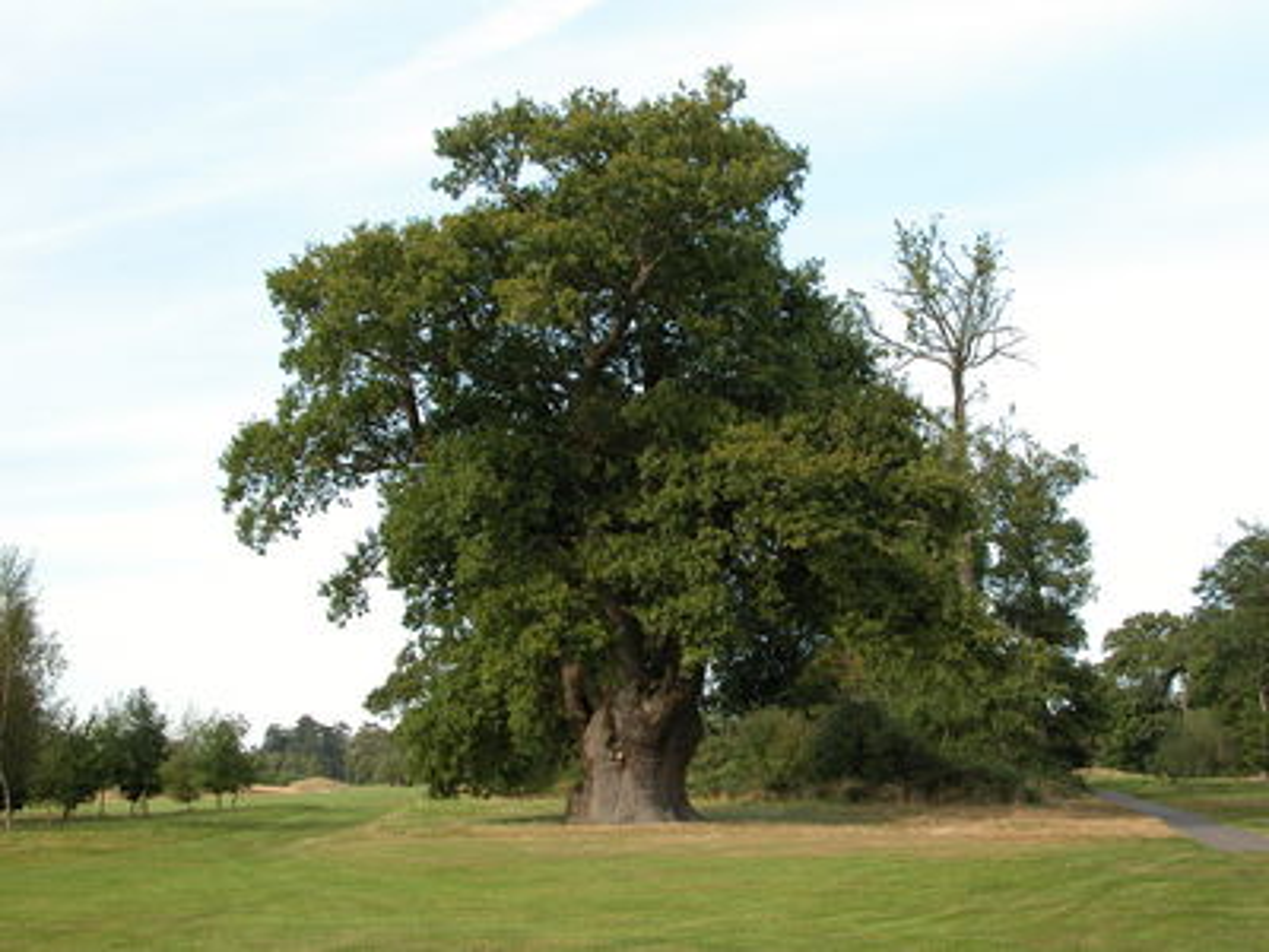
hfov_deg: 38.9
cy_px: 476
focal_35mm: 49
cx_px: 634
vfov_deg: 29.7
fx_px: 1796
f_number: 4.8
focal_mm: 12.7
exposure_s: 1/182
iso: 100
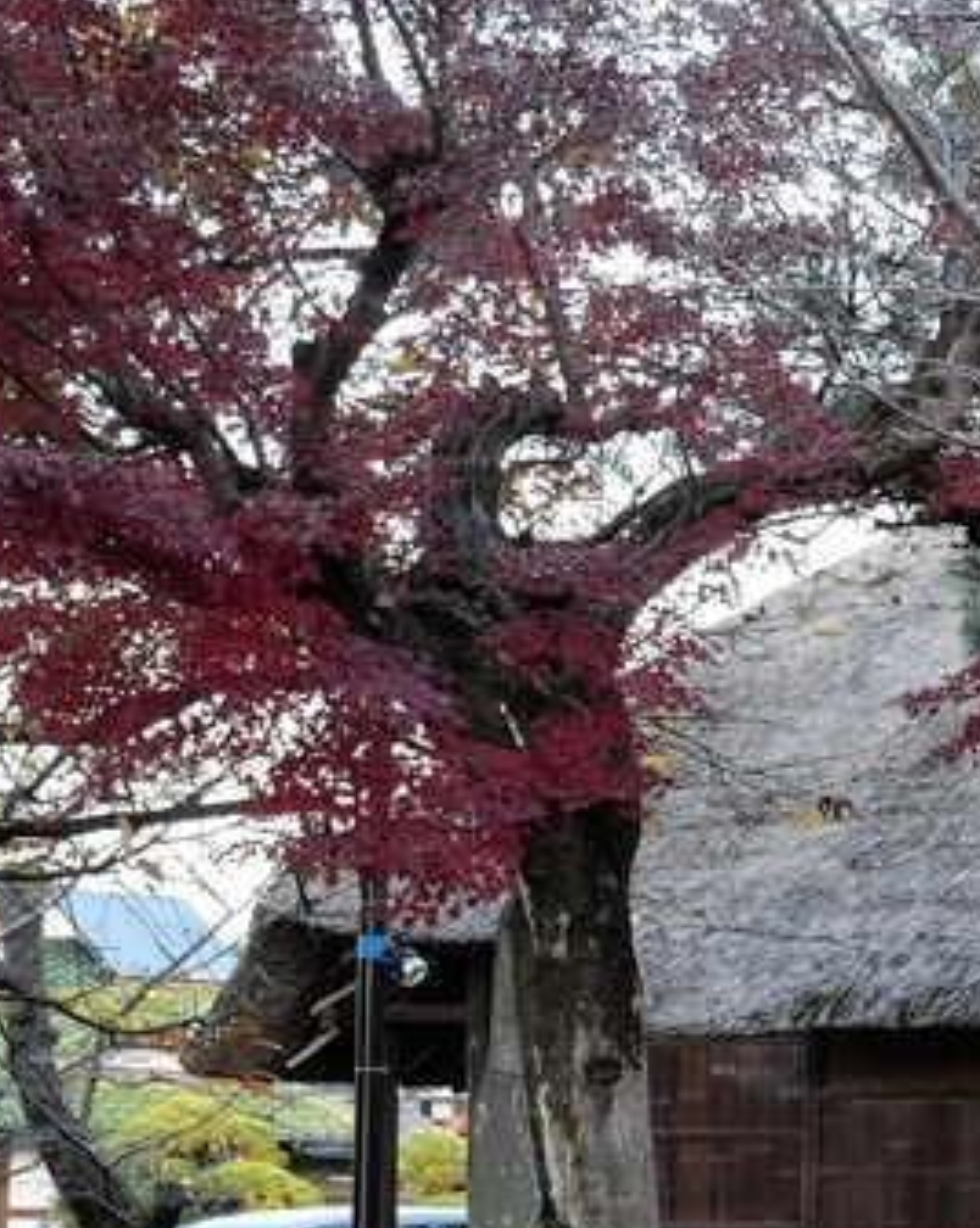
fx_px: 5485
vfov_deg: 12.7
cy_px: 1104
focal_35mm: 151
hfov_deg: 9.5
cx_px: 2022
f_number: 3.3
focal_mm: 22
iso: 200
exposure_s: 1/60
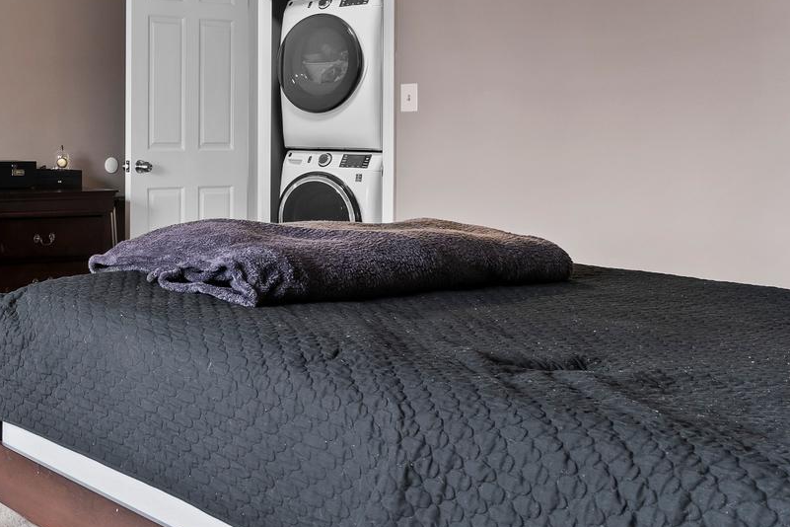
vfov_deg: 28.8
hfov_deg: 33.4
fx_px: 1009
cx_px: -195
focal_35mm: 46
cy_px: 124
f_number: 7.1
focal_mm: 18
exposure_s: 1/3
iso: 500
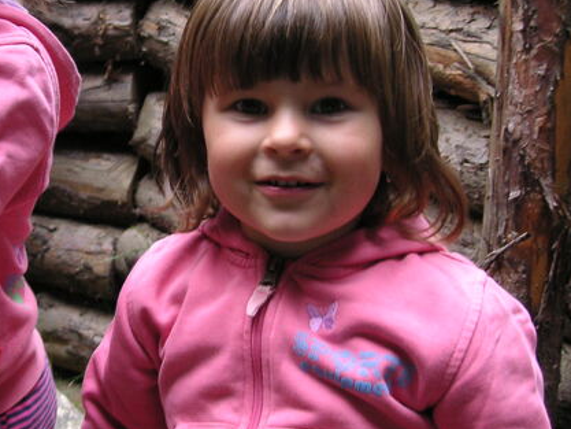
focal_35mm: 71
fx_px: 1172
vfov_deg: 20.7
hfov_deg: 26.8
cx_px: 100
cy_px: 188
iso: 50
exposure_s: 1/45
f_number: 2.8
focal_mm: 6.1
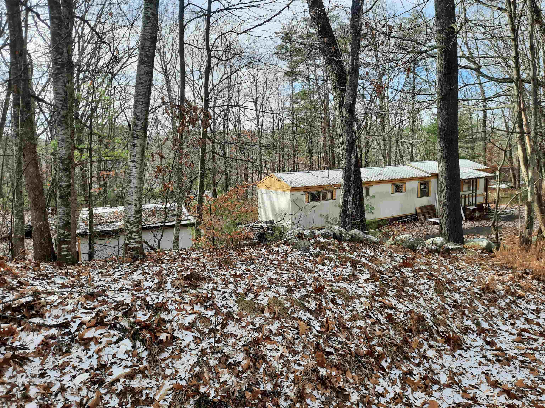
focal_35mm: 25
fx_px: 394
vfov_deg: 54.9
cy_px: 204
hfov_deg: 69.4
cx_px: 272
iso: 32
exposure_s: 1/266
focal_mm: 4.6
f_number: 2
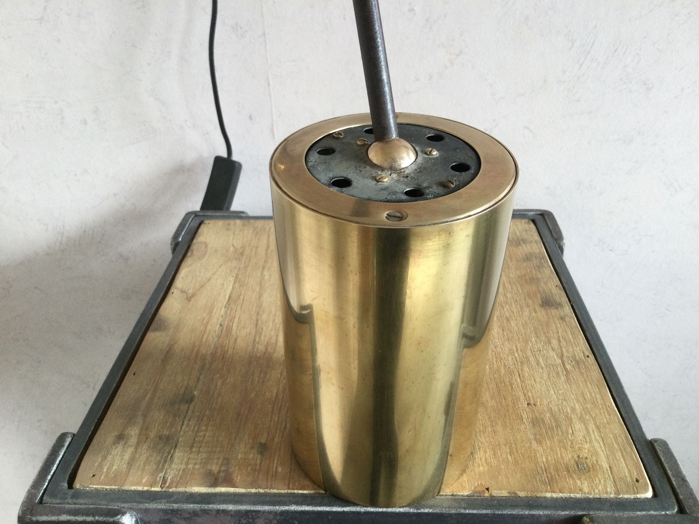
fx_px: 626
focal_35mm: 31
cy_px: 262
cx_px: 350
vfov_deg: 45.4
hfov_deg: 58.4
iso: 50
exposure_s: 1/33
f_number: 2.4
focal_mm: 3.3
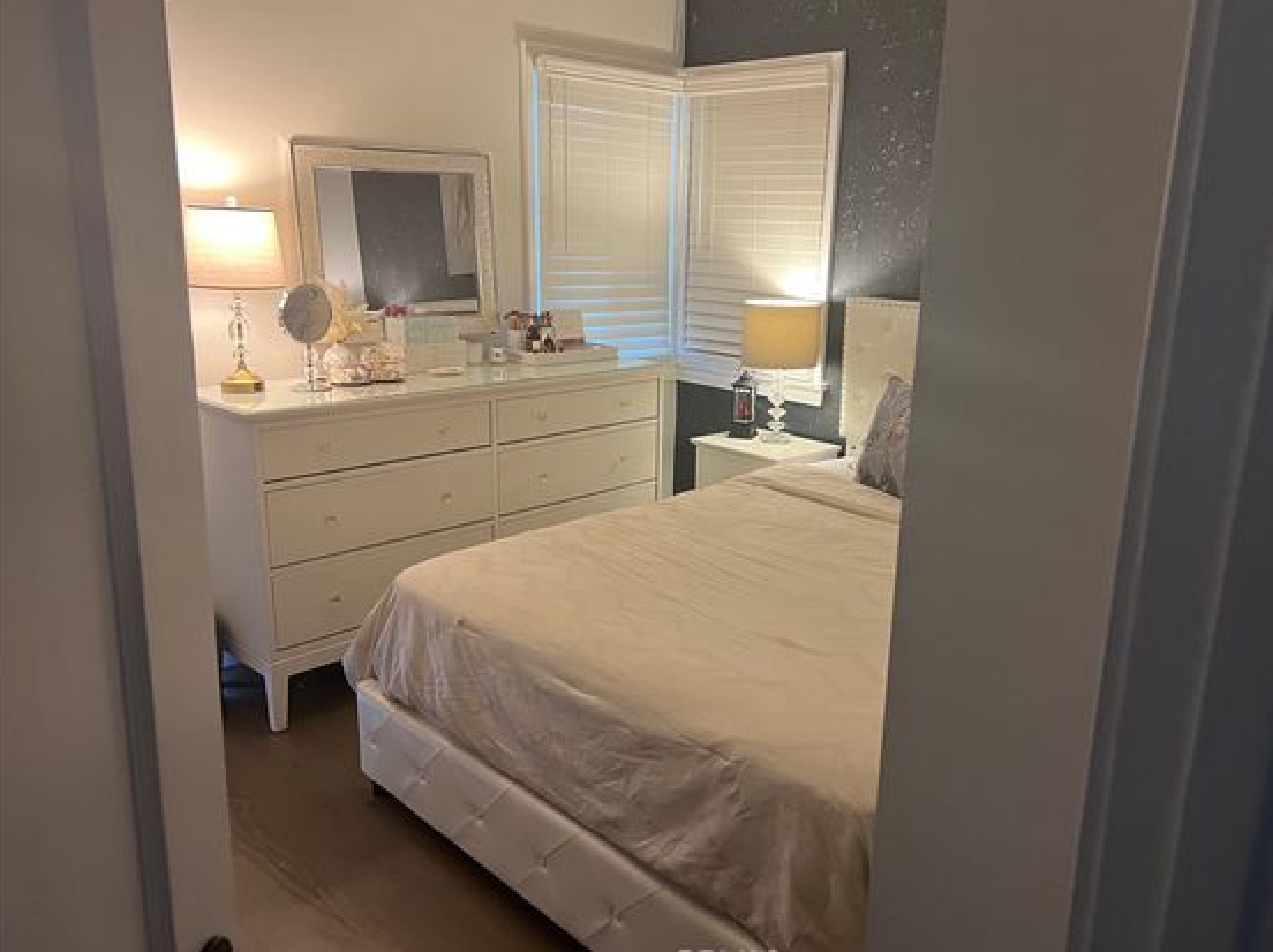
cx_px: 678
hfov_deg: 63.4
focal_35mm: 28
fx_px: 1029
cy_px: 469
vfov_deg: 49.7
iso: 160
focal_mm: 5.7
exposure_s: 1/60
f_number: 1.5
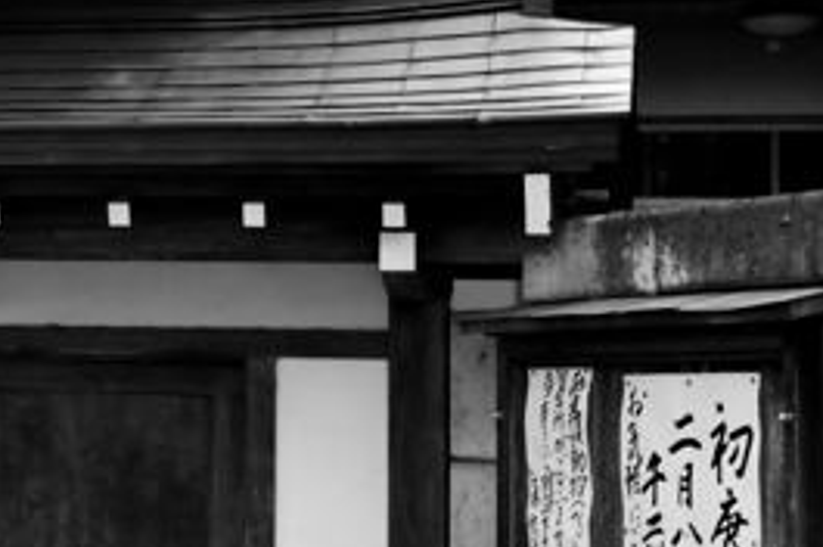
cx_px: -587
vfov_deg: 11.8
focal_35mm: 116
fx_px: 2649
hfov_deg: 15.5
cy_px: 162
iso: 400
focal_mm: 20
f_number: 8
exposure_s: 1/100
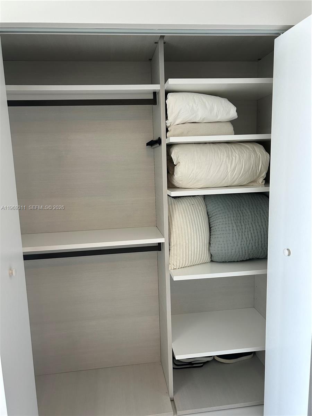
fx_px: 312
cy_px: 208
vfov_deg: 67.3
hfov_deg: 53.1
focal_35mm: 26
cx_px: 156
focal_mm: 5.7
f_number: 1.5
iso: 125
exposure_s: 1/120
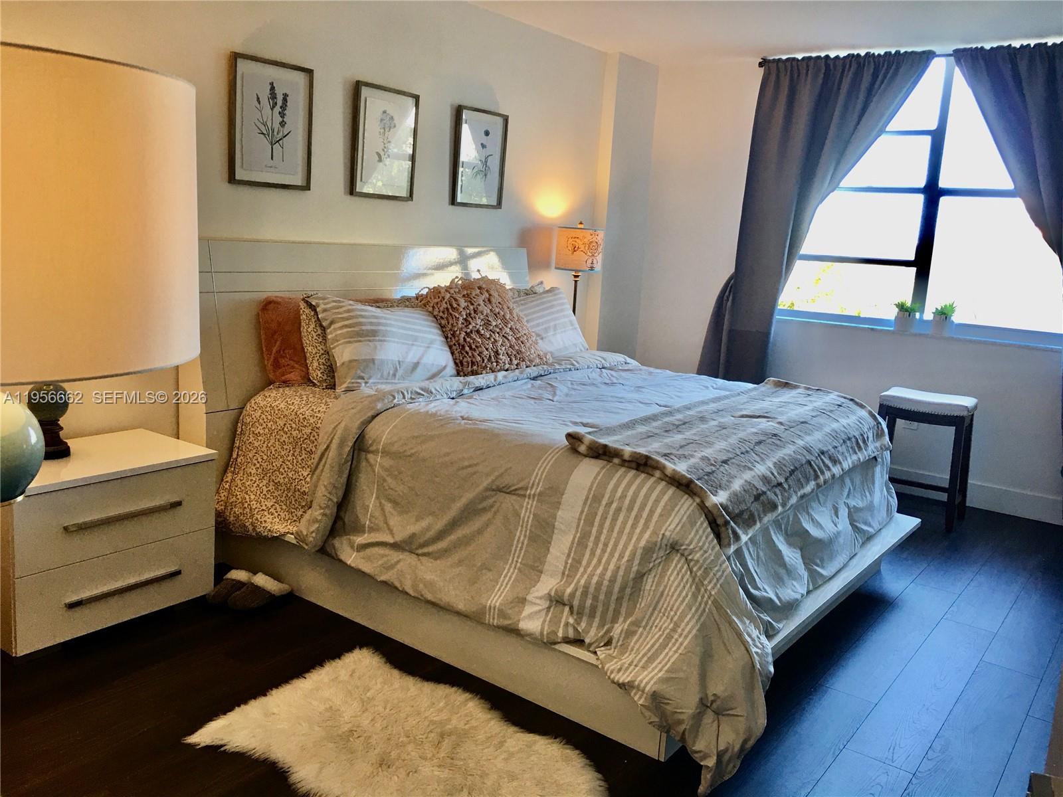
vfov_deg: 48.2
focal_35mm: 29
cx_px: 532
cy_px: 398
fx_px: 891
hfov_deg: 61.7
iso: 32
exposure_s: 1/30
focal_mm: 4.15
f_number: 2.2
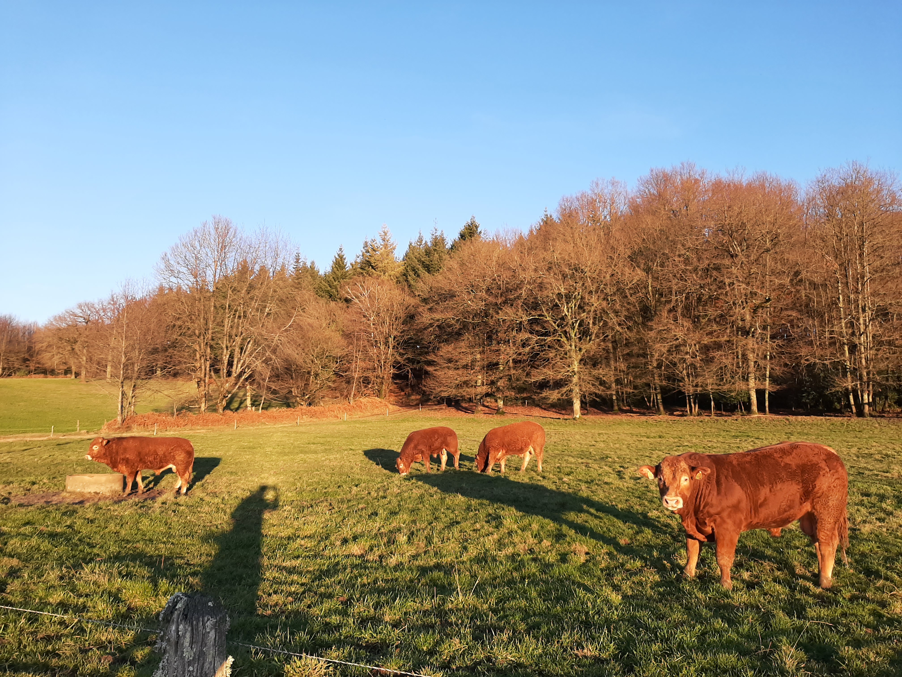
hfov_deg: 67.3
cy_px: 338
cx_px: 451
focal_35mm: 26
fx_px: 677
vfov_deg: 53.1
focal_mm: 3.93
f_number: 1.7
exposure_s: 1/484
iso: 40
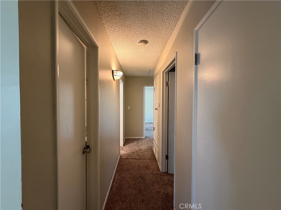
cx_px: 140
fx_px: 114
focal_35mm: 14
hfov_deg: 102.1
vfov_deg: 85.7
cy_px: 105
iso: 400
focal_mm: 2.22
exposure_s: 1/60
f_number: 2.2
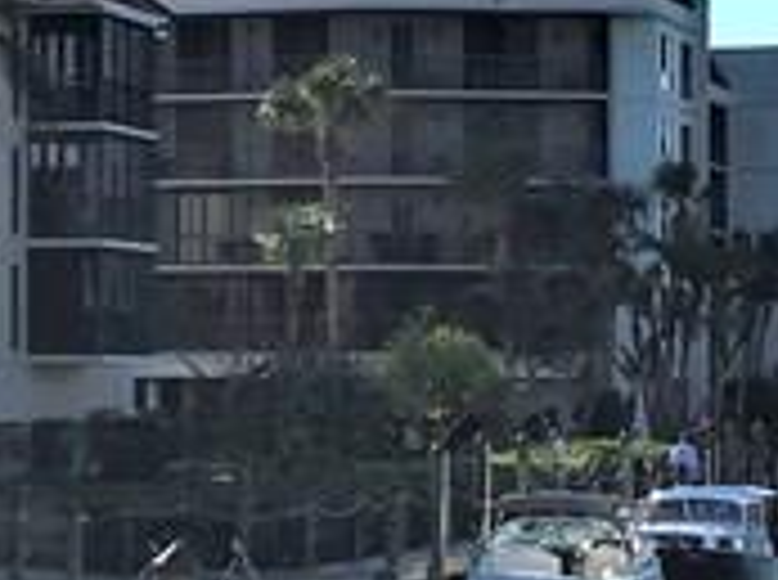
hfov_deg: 11.3
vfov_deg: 8.6
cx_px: -148
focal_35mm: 172
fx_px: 3858
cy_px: 414
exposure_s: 1/2653
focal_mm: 4.15
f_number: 2.2
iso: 25
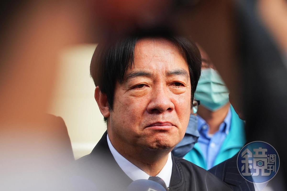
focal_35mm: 157
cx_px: 144
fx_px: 1252
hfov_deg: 13.1
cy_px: 96
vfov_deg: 8.7
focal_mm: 105
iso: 400
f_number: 5.6
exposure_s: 1/1000
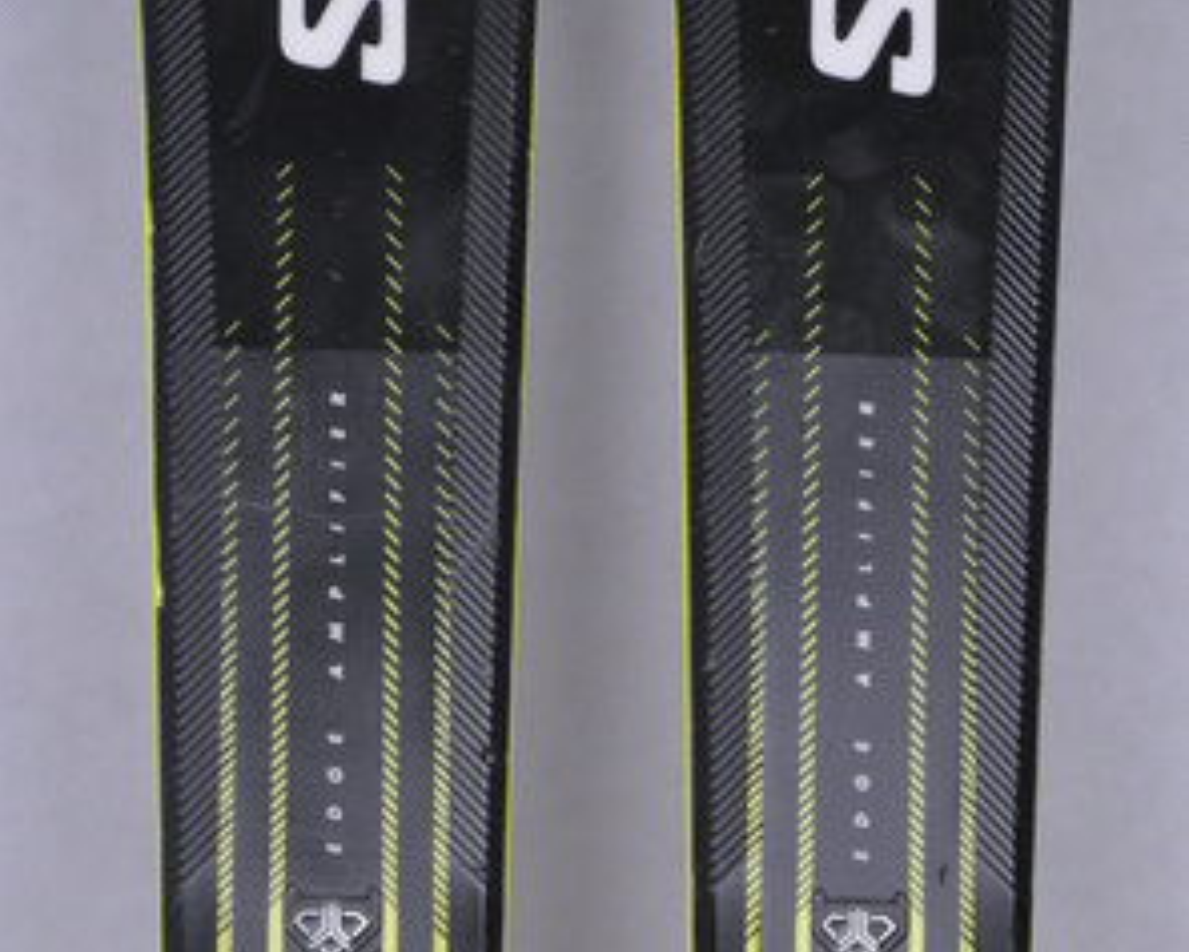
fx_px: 7910
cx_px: 592
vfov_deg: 6.9
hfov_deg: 8.6
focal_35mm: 225
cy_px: 803
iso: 3200
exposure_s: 1/125
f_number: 8
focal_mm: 105
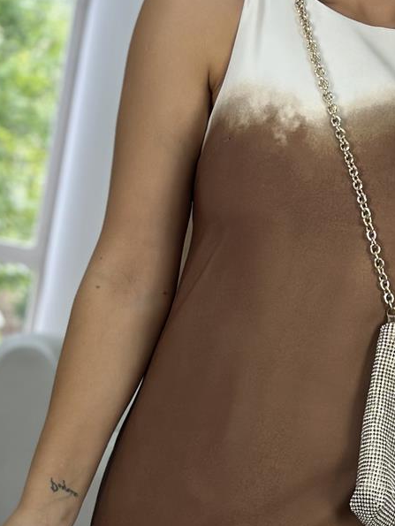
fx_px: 1961
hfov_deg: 11.5
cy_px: 572
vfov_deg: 14.9
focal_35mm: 129
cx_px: 292
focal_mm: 6.86
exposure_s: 1/141
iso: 80
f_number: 1.78
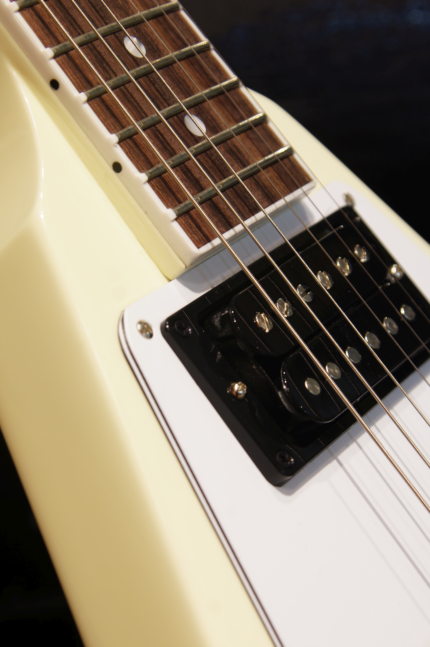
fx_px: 1616
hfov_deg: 15.2
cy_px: 324
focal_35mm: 90
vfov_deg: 22.6
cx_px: 215
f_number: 7.1
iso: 100
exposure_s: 1/4
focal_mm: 60
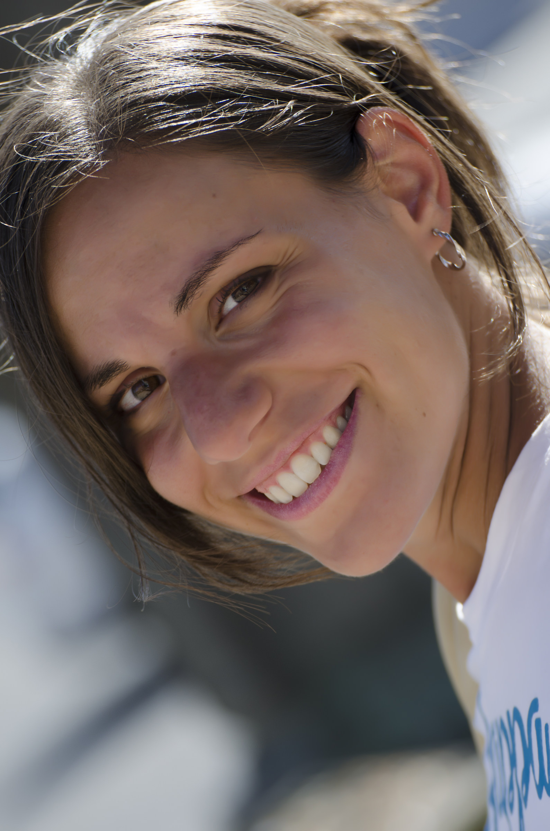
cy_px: 416
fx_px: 4835
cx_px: 275
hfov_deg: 6.5
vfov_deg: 9.8
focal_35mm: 210
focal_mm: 140
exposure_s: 1/200
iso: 100
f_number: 5.6
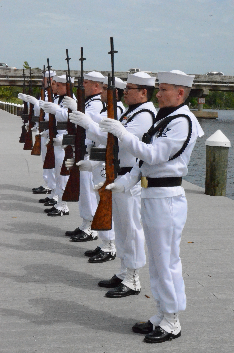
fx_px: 558
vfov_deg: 35.1
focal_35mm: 57
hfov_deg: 23.7
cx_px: 117
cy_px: 176
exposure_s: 1/3200
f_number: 29
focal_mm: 38
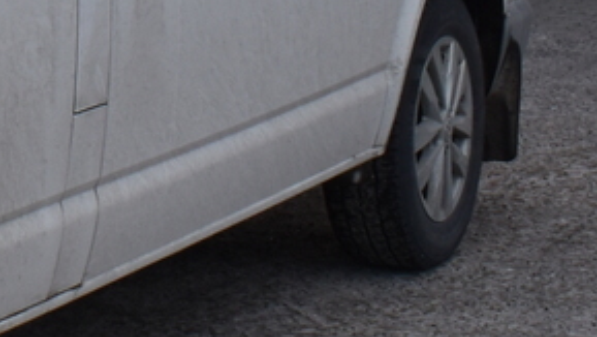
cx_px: -442
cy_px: -289
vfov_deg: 6.7
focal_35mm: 176
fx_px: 2788
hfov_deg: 11.4
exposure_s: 1/125
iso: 250
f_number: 5.6
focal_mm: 20
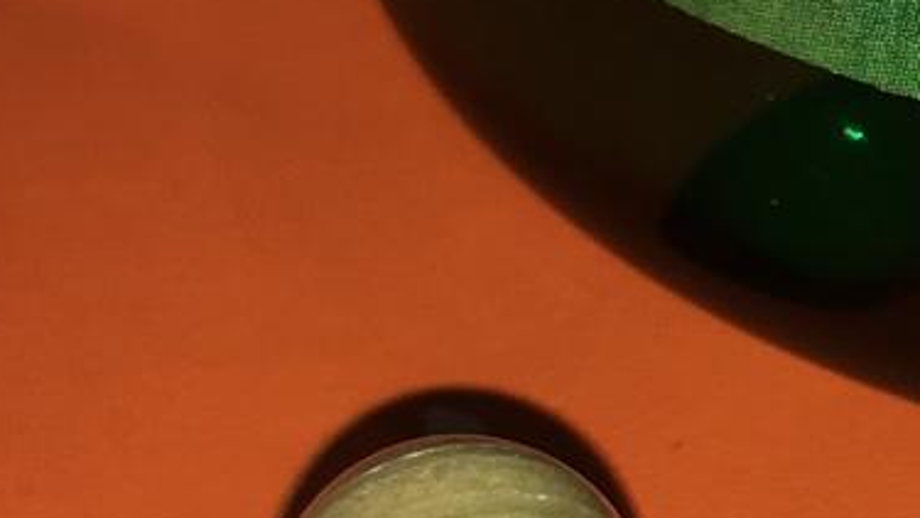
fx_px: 4147
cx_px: 1300
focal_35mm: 170
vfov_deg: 7.1
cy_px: 425
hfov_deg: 12.2
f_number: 2.2
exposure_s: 1/295
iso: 25
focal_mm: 4.15
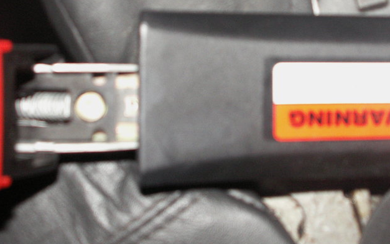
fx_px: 755
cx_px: 258
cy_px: 74
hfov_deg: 28.8
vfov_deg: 18.3
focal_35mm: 71
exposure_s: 1/40
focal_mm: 5.86
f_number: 2.8
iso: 160
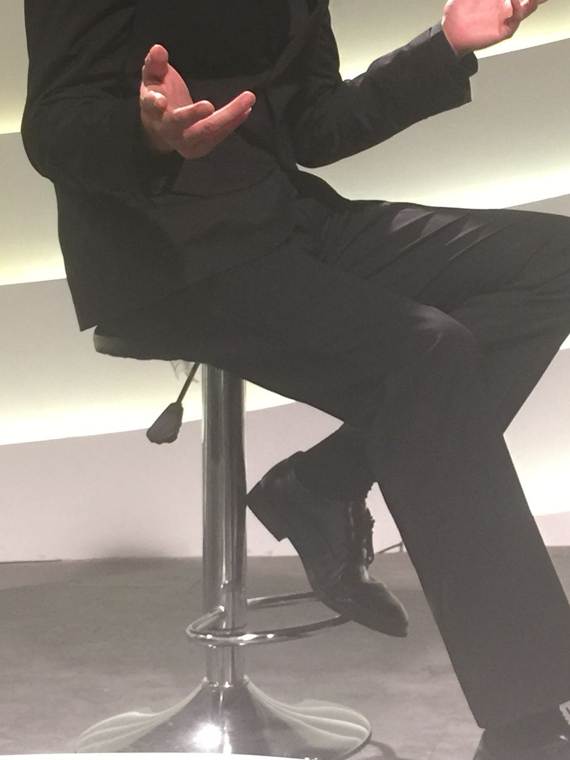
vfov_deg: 24.6
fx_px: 1734
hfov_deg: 18.2
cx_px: 567
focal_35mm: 79
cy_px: 284
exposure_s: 1/17
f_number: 2.2
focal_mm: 4.15
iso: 80
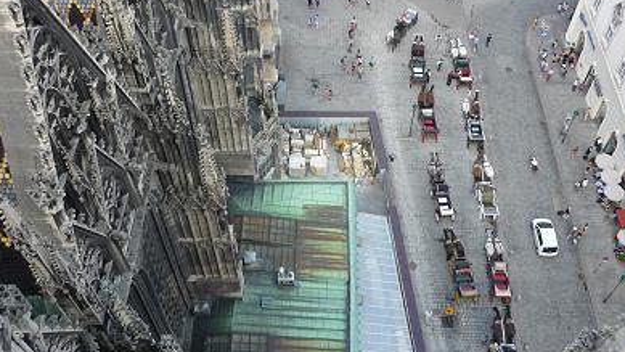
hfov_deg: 54.0
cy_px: 143
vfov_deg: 31.9
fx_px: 613
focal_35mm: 37
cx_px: 318
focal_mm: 5.5
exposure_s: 1/250
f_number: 2.8
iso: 100
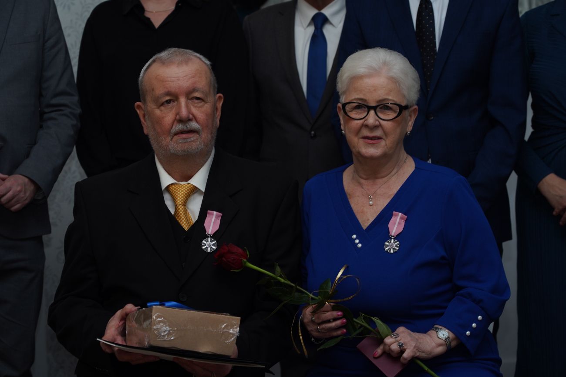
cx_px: 283
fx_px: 1635
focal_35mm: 104
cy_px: 188
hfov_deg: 19.6
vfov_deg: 13.2
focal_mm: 104
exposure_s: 1/100
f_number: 5
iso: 500
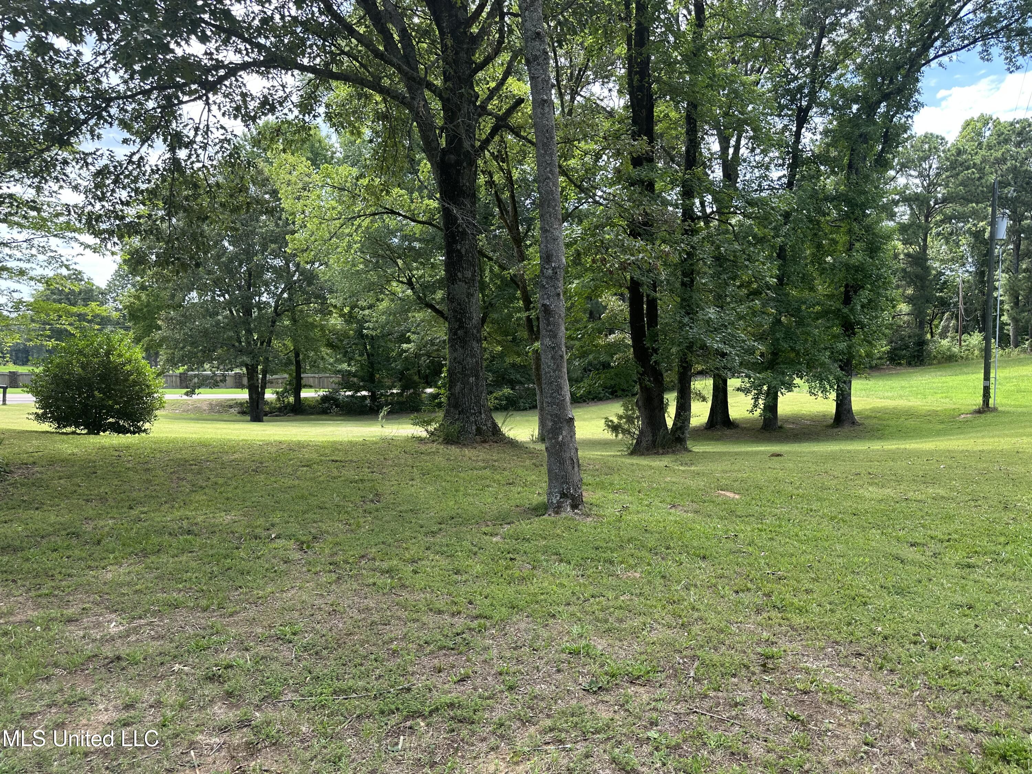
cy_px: 387
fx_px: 716
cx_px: 516
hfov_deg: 71.6
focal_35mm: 24
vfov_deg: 56.8
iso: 80
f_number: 1.78
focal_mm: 6.86
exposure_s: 1/594
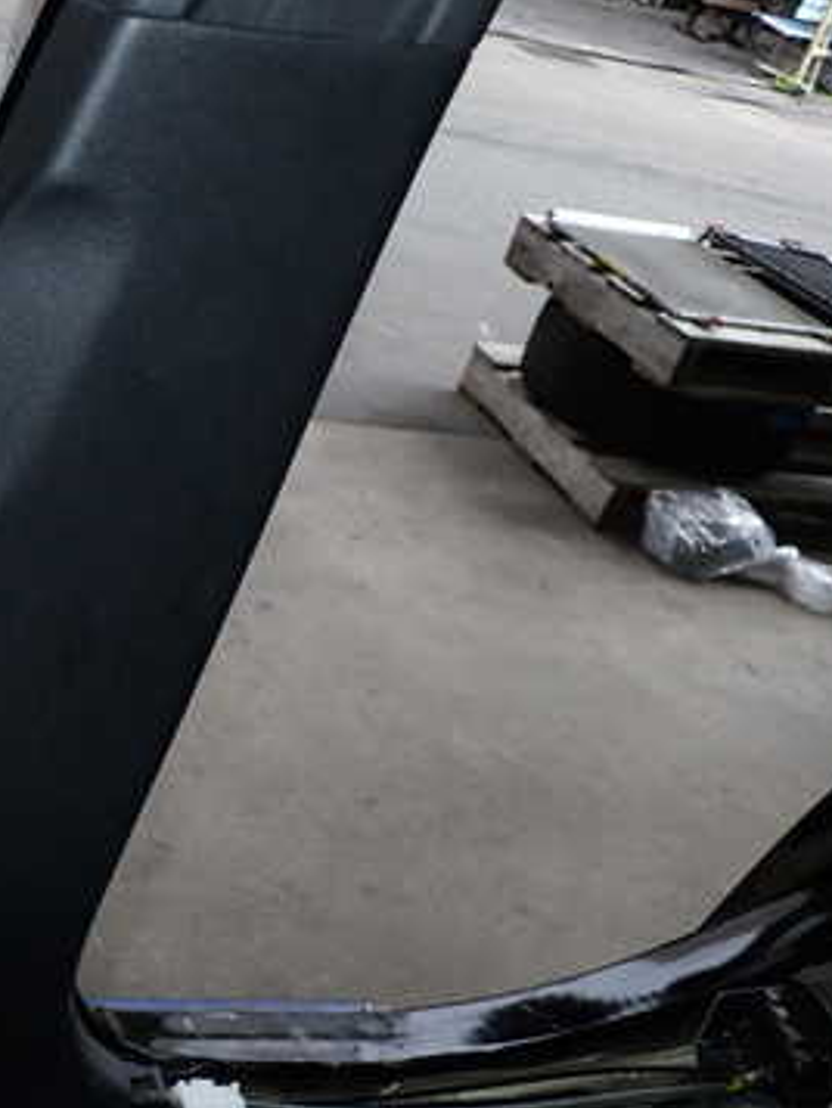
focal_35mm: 47
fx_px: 1505
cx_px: -31
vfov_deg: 40.4
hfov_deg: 28.6
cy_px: 568
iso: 200
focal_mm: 5.05
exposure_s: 1/30
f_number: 6.3
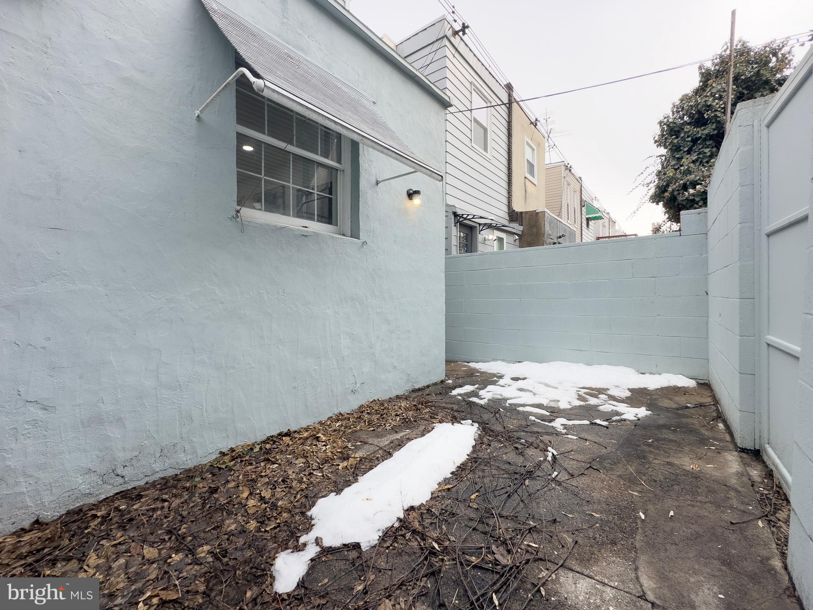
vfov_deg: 85.7
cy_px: 305
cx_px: 406
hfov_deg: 102.1
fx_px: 329
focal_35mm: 14
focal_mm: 2.22
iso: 40
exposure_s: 1/560
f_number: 2.2
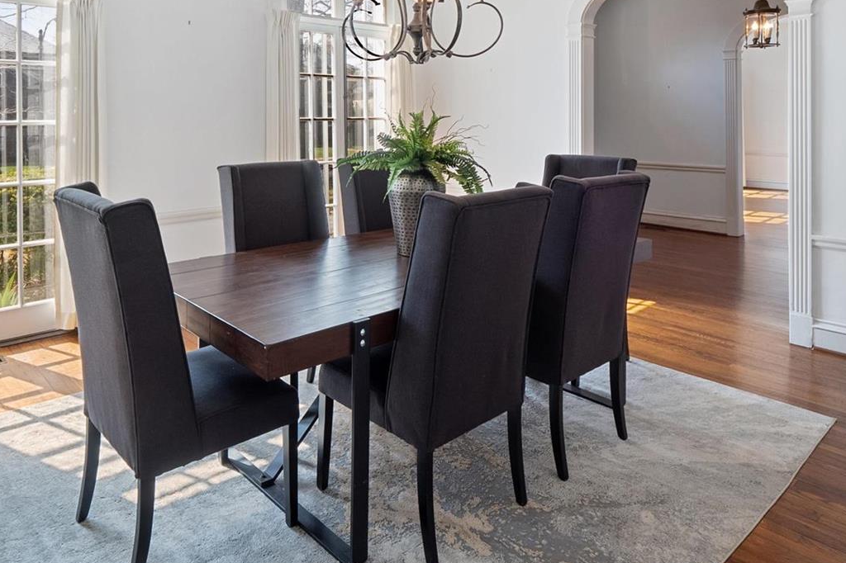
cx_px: 353
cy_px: 130
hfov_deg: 71.0
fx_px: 587
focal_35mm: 25
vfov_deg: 48.9
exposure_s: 1/25
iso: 400
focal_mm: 8
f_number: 6.3
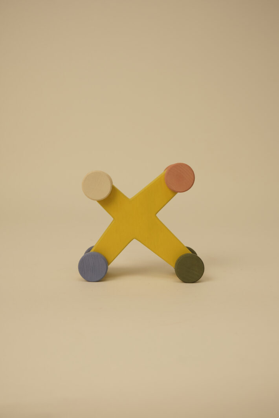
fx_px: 407
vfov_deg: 54.4
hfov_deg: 37.9
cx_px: 140
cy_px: 209
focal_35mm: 35
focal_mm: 23
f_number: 5.6
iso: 800
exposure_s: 1/250
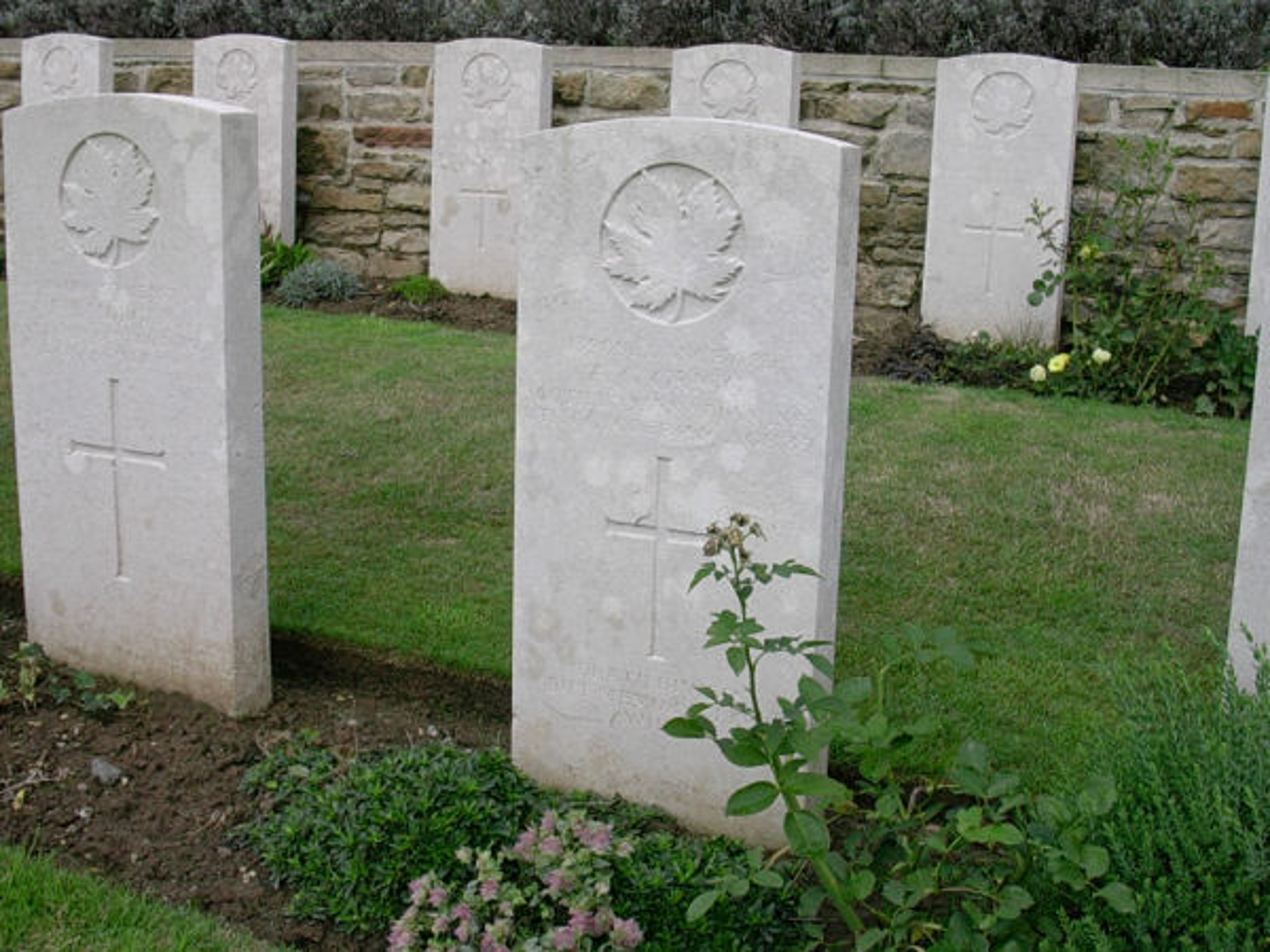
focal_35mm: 45
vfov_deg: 32.2
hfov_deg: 42.1
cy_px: 476
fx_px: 1651
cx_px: 635
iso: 70
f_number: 5.8
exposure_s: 1/197
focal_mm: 6.7
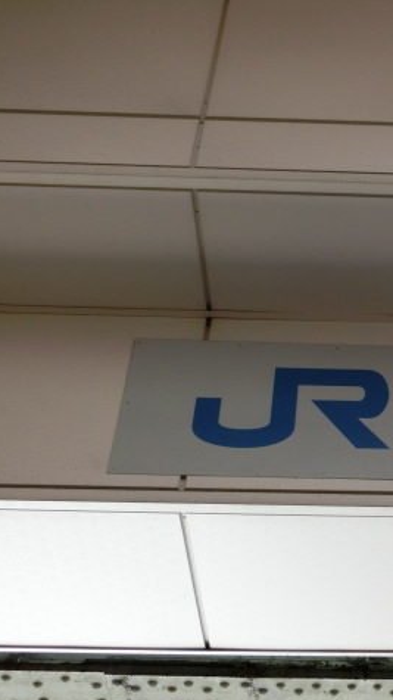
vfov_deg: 31.9
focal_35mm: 66
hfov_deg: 17.4
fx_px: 1223
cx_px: 465
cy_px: 352
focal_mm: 8
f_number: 4.4
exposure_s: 1/125
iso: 200
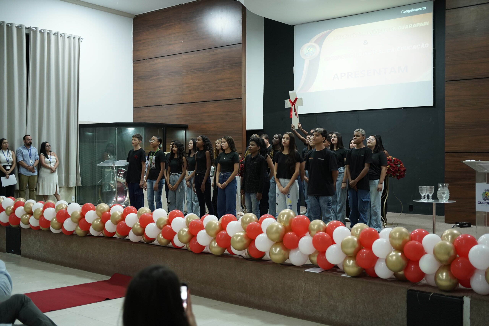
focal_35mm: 40
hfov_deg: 48.5
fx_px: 543
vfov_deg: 33.4
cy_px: 163
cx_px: 244
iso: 2000
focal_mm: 40
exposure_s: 1/80
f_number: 2.8
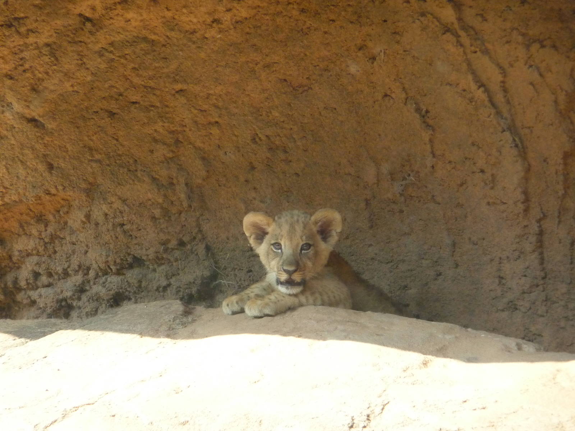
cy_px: 216
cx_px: 288
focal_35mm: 256
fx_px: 4252
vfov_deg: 5.8
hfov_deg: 7.7
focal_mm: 44
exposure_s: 1/250
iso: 400
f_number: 4.9
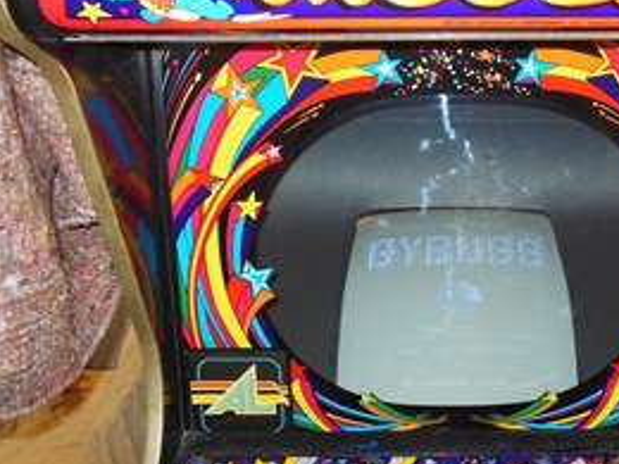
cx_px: 455
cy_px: 195
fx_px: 769
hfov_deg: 42.7
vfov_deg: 33.5
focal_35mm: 43
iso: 200
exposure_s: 1/25
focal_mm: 4.5
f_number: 3.2
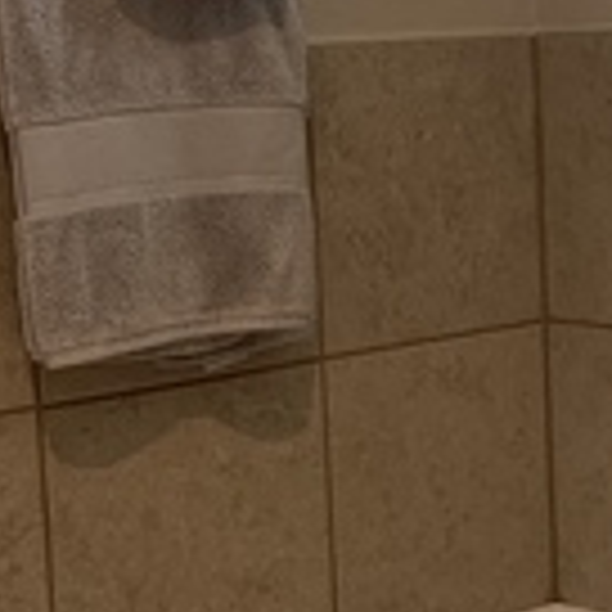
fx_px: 2160
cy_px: 284
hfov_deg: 16.0
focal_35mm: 108
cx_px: 536
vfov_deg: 16.1
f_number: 1.8
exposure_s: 1/60
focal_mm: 4.25
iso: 100
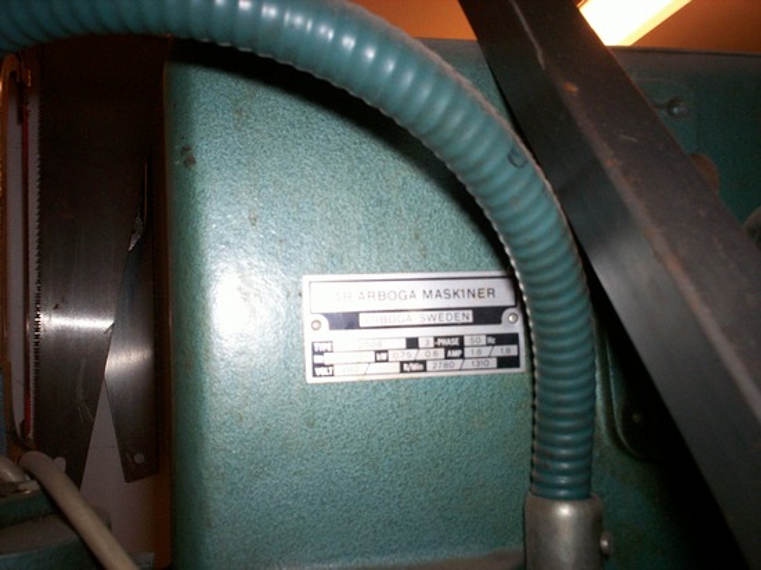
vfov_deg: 39.6
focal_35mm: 36
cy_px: 285
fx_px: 791
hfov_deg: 51.4
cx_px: 380
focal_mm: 6
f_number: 4.5
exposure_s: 1/60
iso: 140
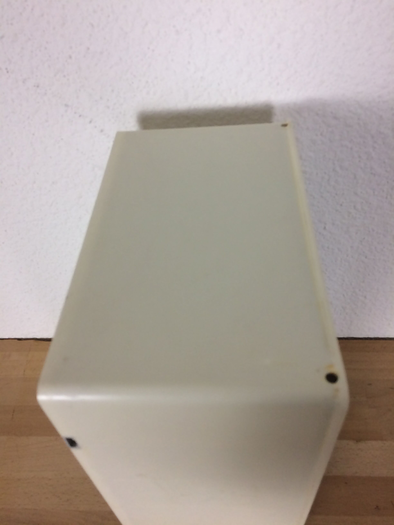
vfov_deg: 61.7
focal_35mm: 29
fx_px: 440
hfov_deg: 48.2
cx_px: 197
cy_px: 262
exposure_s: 1/100
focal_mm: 4.15
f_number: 2.2
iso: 100
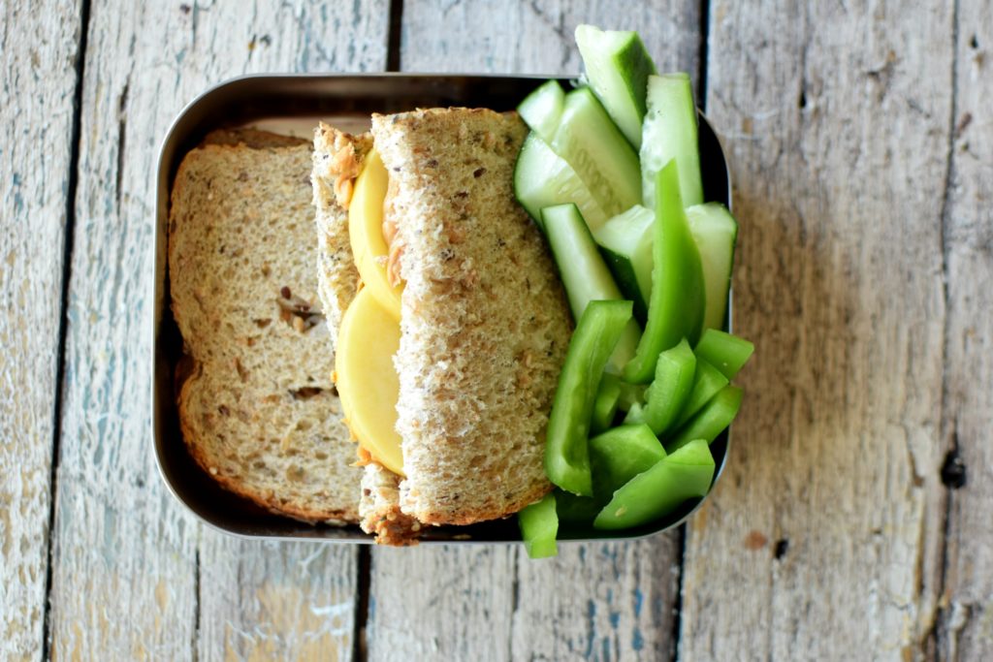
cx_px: 496
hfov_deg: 37.8
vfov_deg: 25.8
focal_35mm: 52
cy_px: 331
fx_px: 1448
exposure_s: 1/125
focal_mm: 35
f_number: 3.5
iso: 200
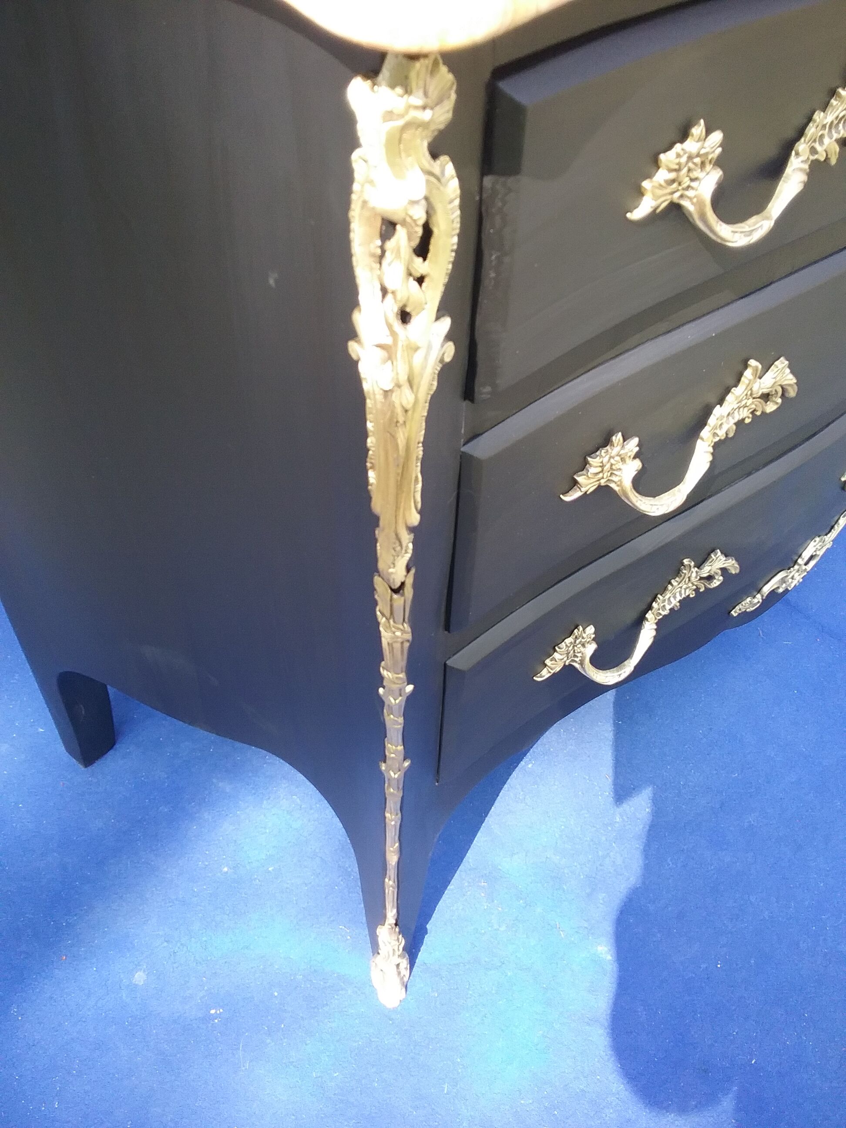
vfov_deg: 58.4
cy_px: 564
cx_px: 423
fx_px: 1010
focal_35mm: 31
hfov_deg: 45.4
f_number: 2.2
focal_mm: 3.3
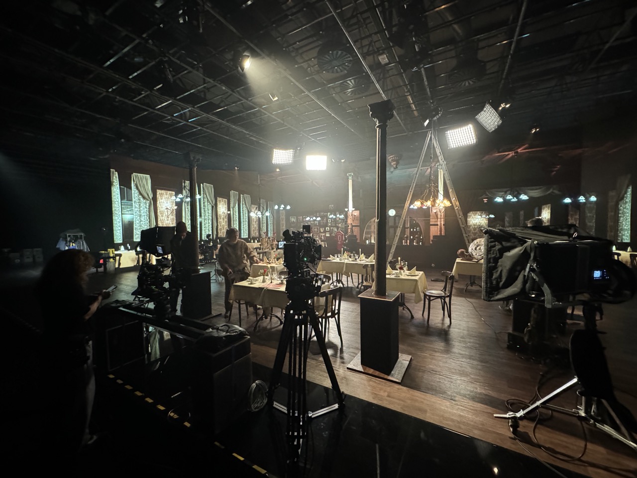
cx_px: 318
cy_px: 239
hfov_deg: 102.1
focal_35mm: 14
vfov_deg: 85.7
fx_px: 258
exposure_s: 1/50
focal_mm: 2.22
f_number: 2.2
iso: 1000
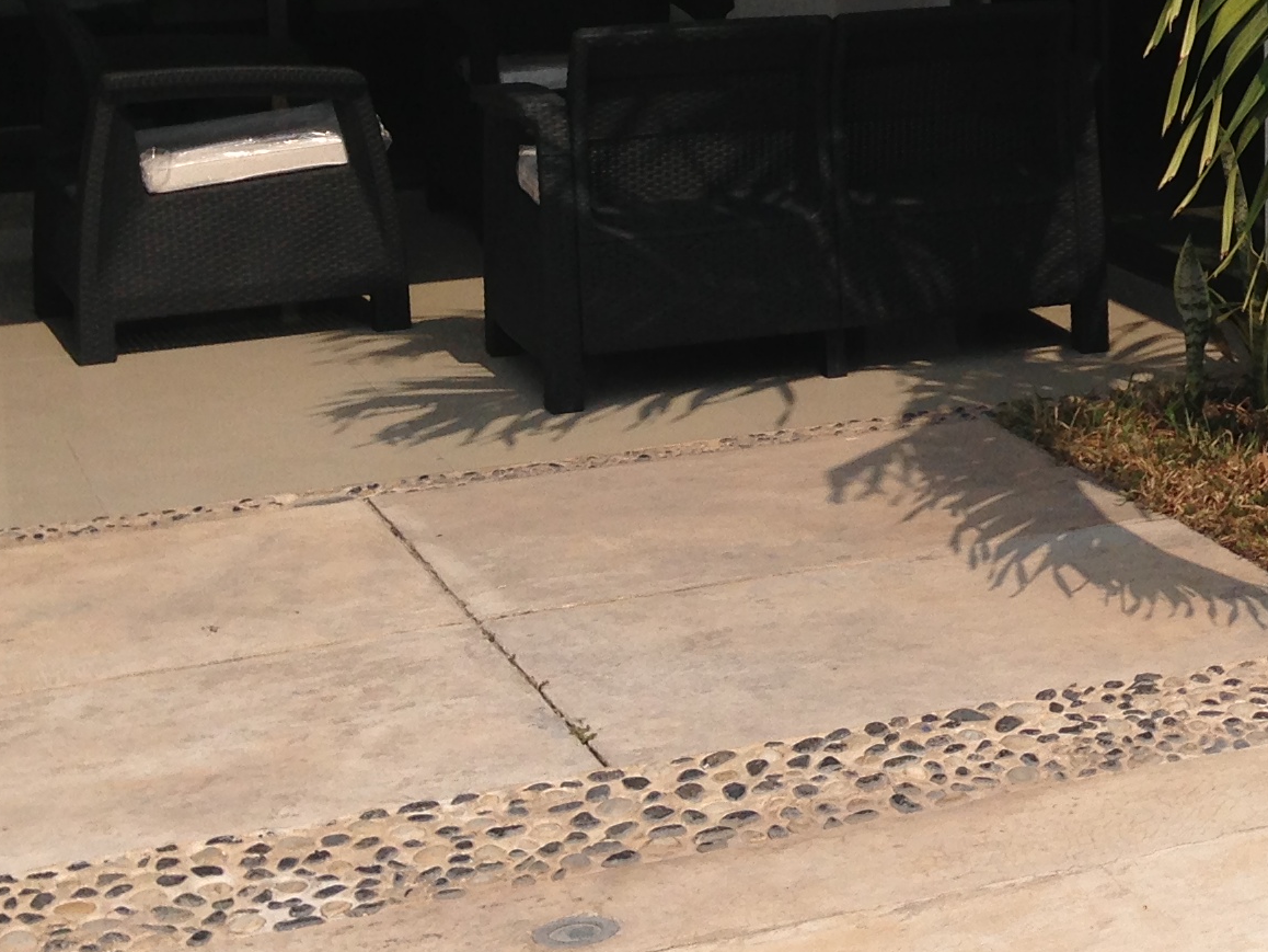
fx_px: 3407
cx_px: 1474
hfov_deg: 19.9
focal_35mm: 93
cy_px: -7
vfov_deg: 15.6
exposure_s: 1/3012
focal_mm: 4.13
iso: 50
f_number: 2.4
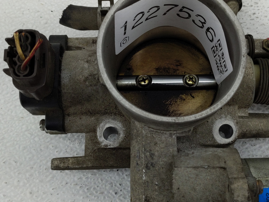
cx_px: 170
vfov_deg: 29.1
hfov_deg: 37.9
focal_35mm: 50
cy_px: 89
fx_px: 389
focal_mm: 4.38
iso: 55
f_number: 1.73
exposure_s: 1/138
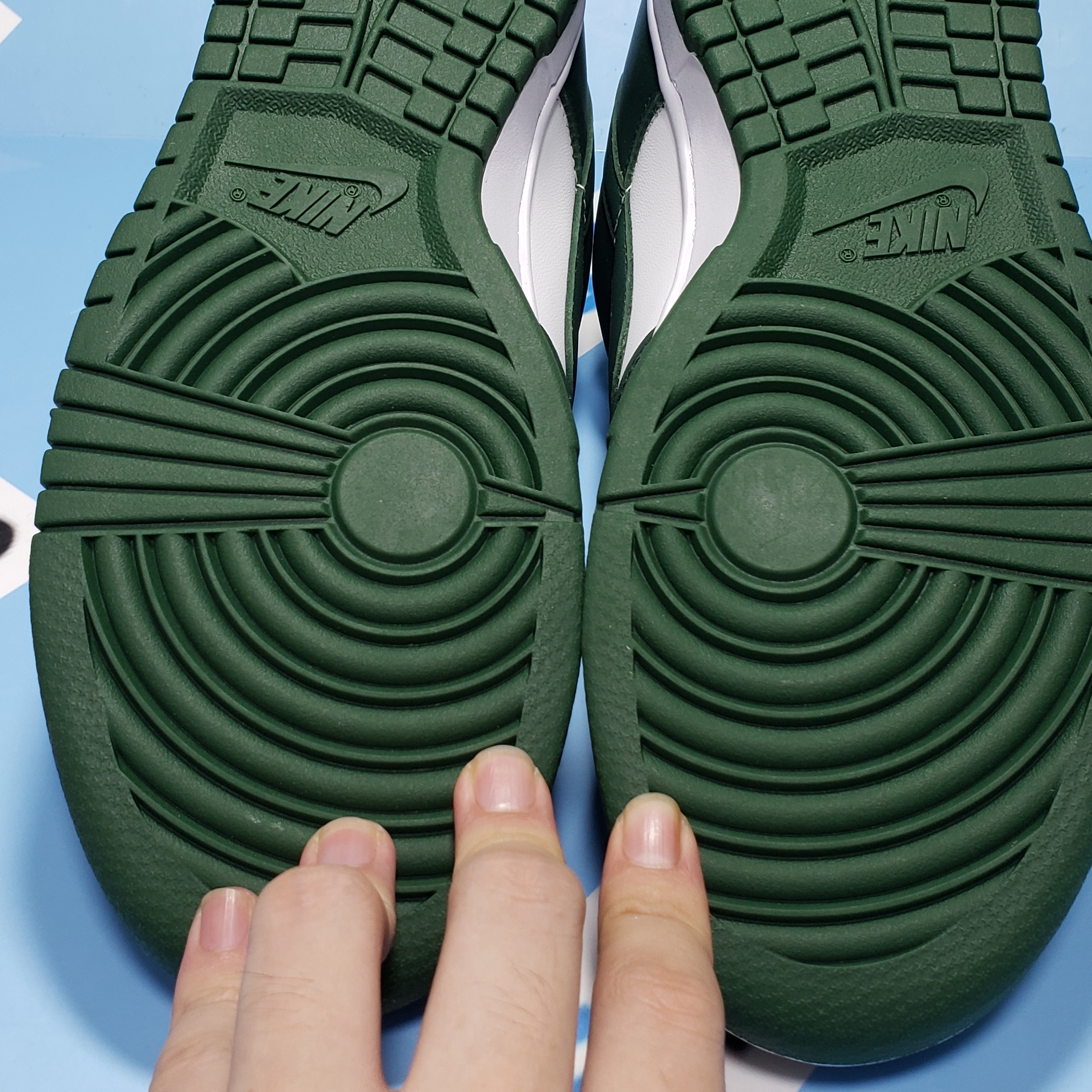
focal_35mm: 46
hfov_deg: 36.8
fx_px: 1642
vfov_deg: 36.6
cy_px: 417
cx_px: 574
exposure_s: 1/50
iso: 80
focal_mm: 4.3
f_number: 2.4
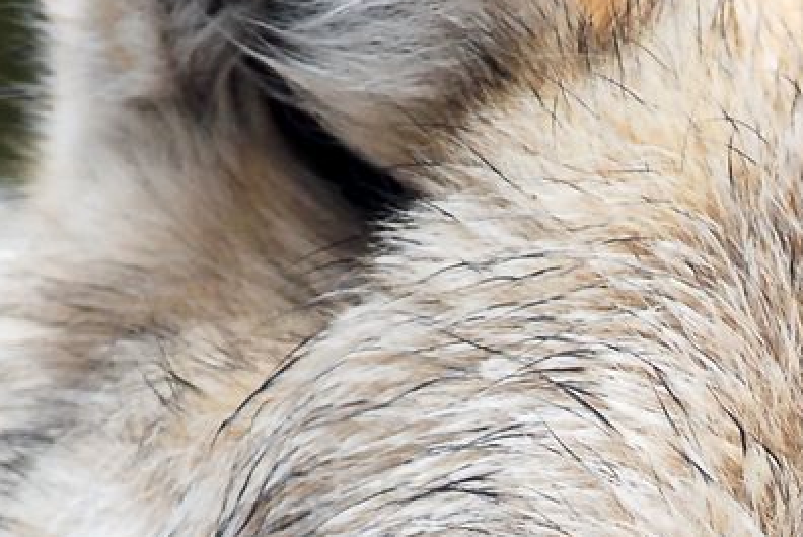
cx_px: 933
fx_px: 23000
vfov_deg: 1.3
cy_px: 905
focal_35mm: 1030
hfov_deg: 2.0
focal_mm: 170
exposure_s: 1/1000
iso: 500
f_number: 2.8
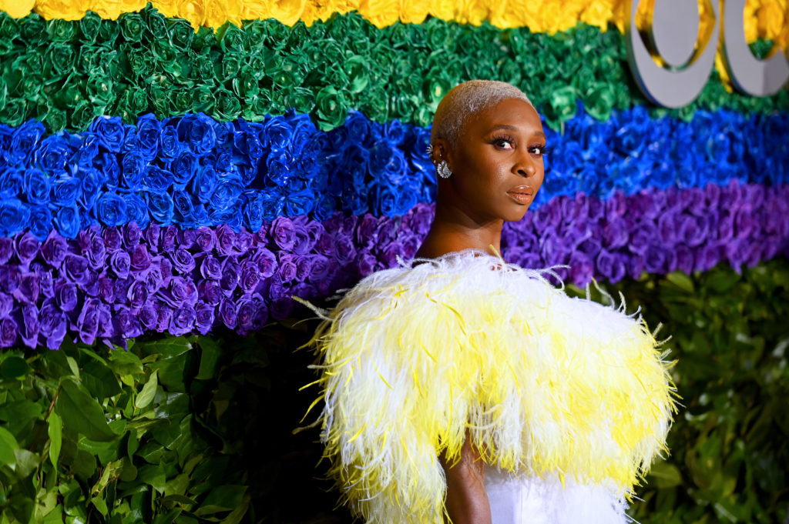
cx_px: 394
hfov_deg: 12.5
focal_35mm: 165
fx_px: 3613
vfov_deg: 8.3
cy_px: 262
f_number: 3.5
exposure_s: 1/500
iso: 500
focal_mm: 165
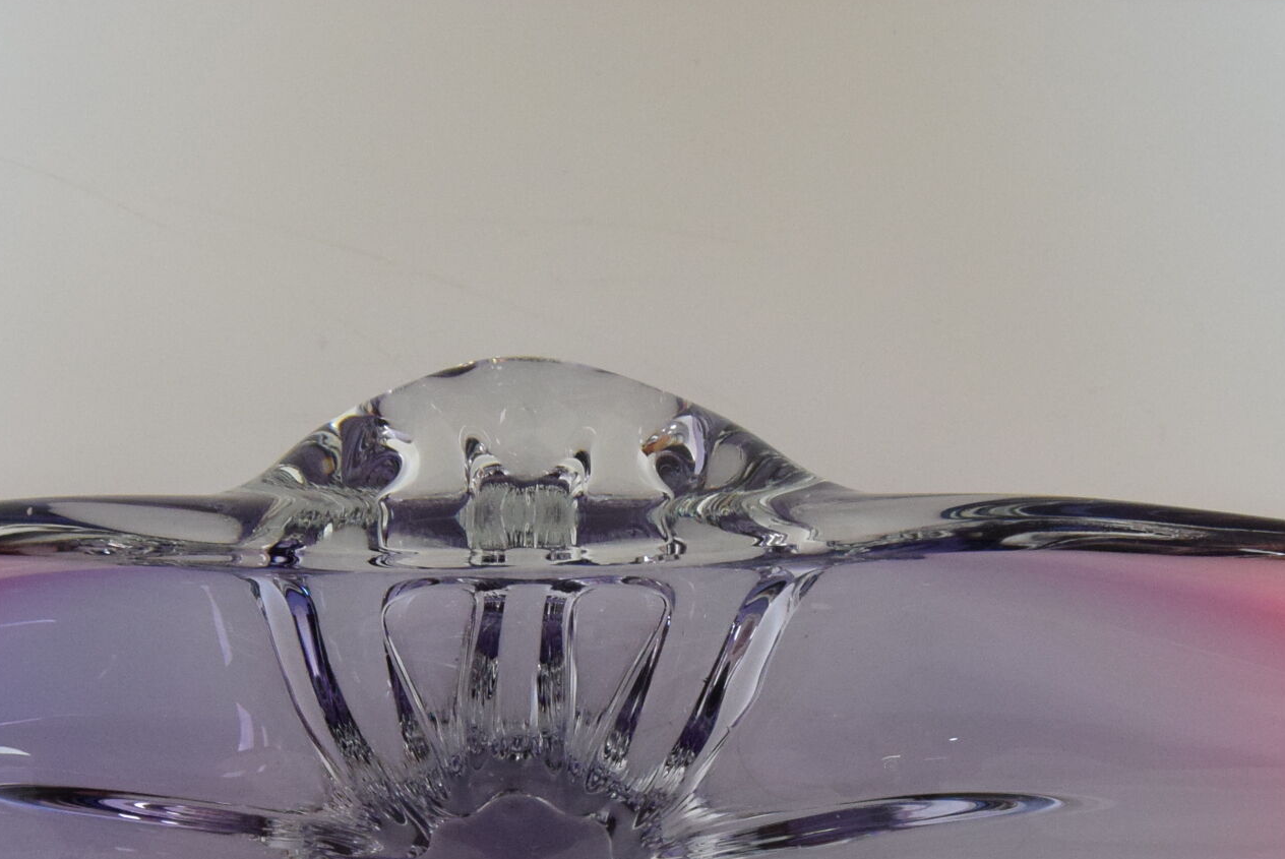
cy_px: 858
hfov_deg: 28.4
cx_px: 598
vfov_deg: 18.7
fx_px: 2536
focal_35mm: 71
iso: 1600
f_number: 6.3
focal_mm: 20
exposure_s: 1/160
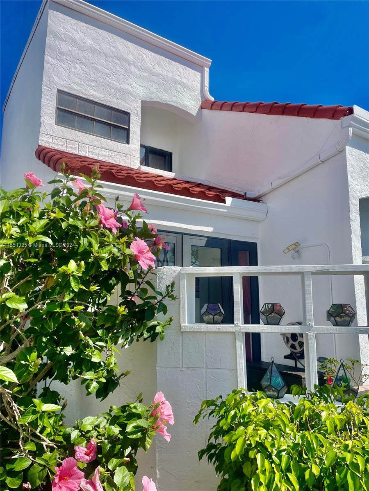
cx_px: 184
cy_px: 246
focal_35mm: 26
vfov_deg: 67.3
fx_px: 370
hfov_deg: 53.1
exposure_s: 1/4831
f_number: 1.6
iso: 32
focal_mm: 4.2
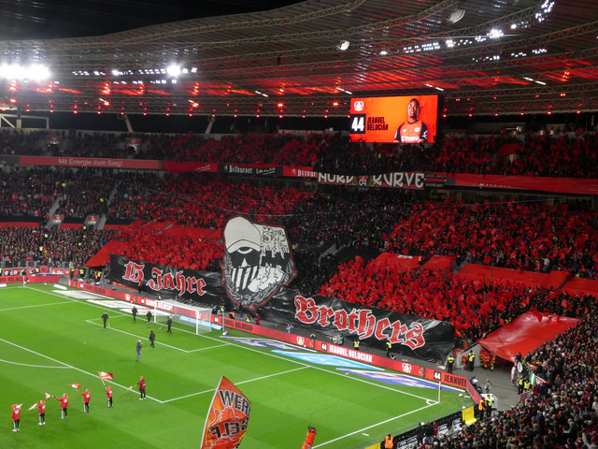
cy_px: 224
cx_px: 299
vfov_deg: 32.9
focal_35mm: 44
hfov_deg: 42.9
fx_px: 760
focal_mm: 7.8
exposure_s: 1/80
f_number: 3.9
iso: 320
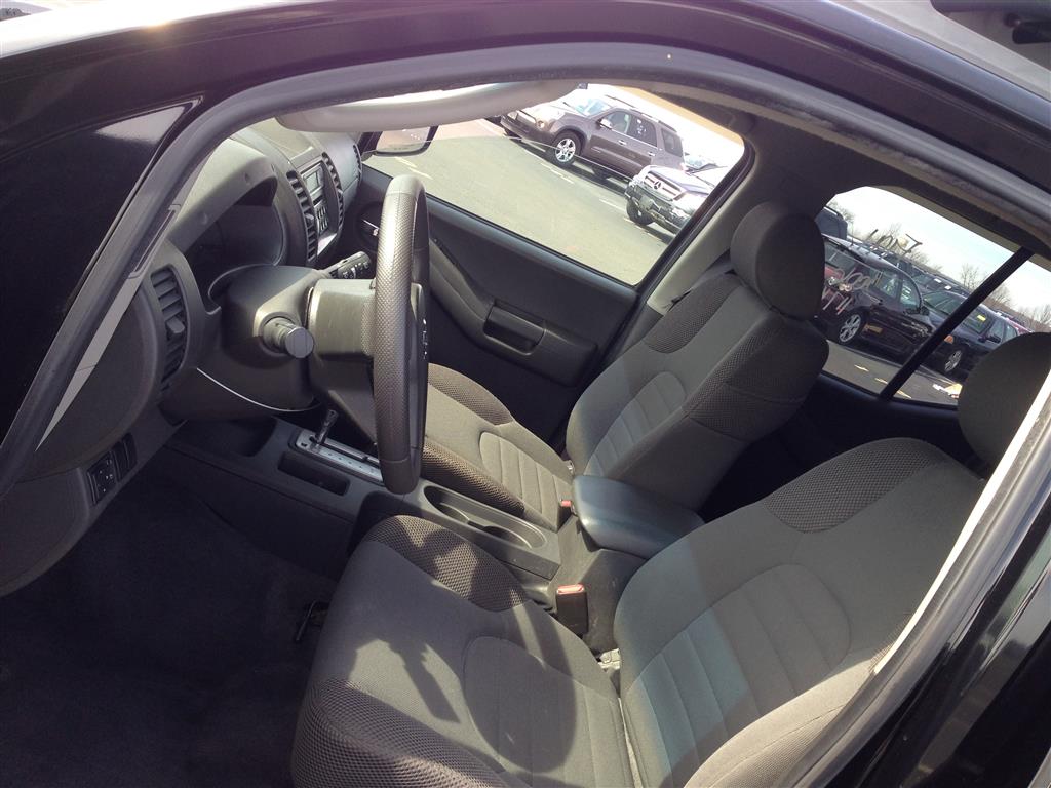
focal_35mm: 33
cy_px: 394
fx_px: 1002
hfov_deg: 55.4
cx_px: 526
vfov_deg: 42.9
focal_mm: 4.13
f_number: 2.4
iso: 50
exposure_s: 1/156
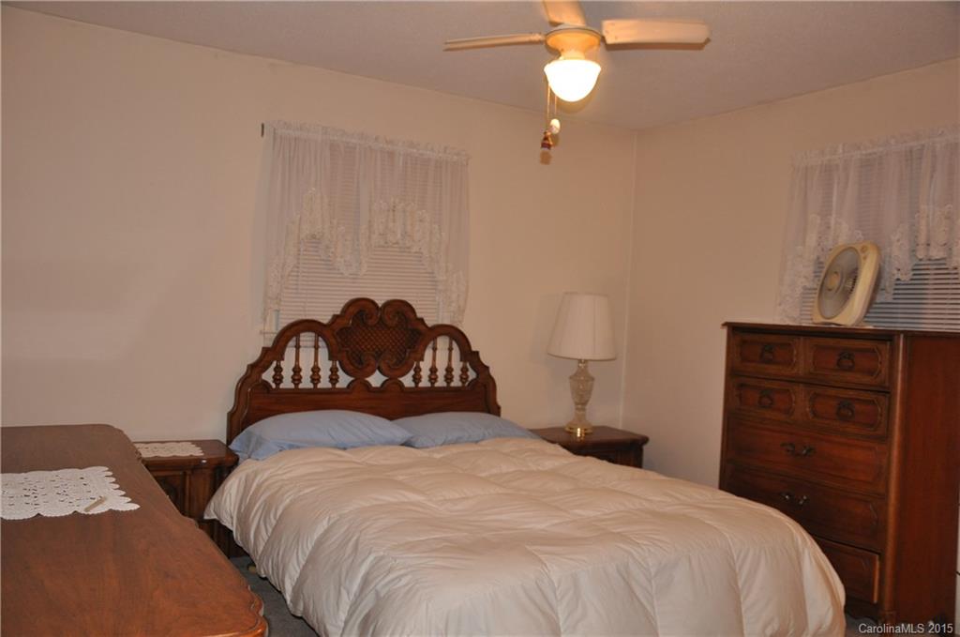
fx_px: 839
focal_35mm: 32
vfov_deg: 41.6
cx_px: 480
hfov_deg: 59.6
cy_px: 318
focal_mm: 21
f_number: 3.8
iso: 800
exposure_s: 1/60
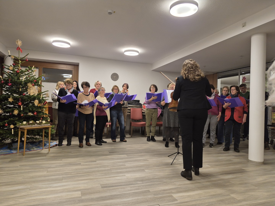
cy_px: 103
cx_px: 138
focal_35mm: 23
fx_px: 183
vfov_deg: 58.9
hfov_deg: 73.9
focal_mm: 5.4
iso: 200
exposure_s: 1/100
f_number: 1.8
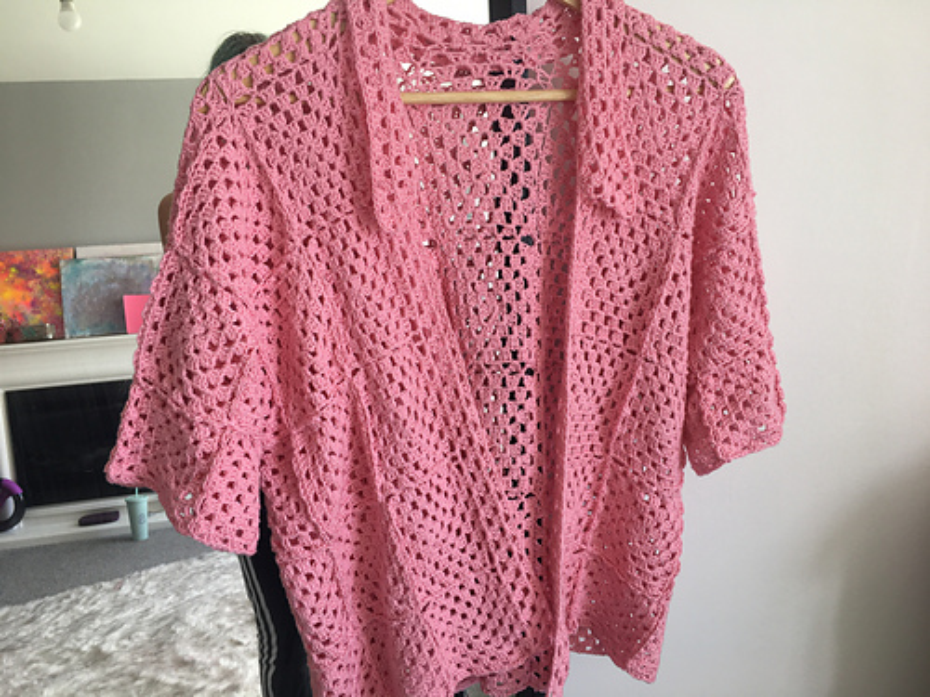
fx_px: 779
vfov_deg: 48.2
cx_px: 465
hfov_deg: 61.7
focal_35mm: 29
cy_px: 348
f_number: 2.2
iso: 32
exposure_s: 1/50
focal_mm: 4.15
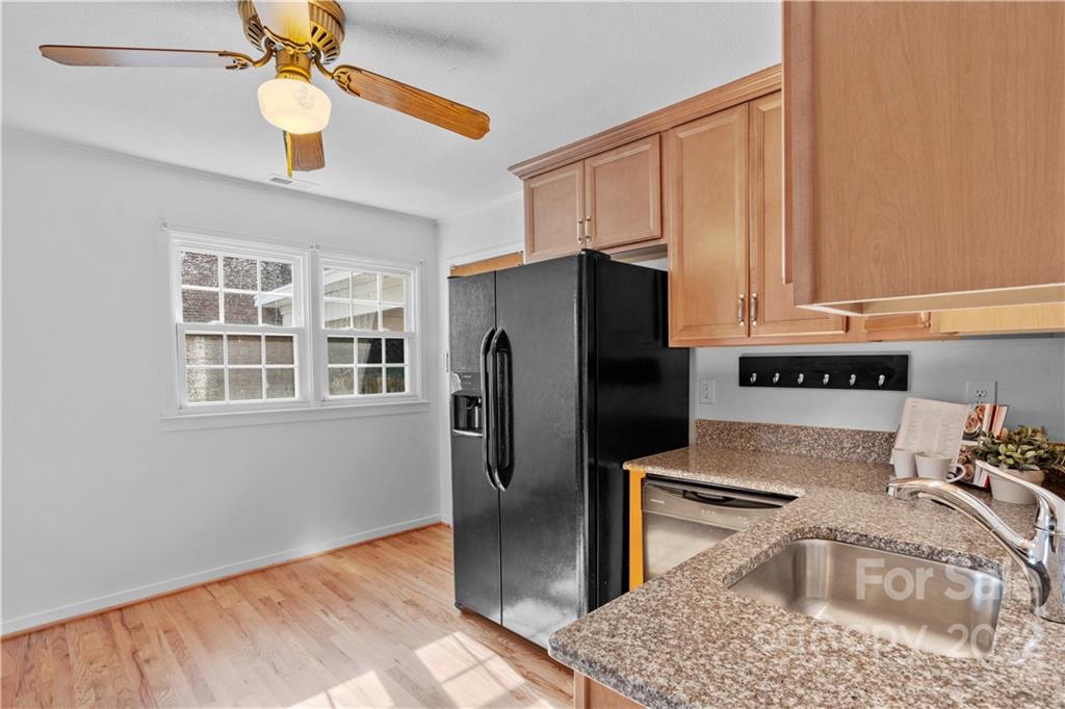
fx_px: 503
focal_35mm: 17
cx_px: 532
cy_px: 354
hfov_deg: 93.3
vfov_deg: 70.4
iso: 100
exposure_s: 1
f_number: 10
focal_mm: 17
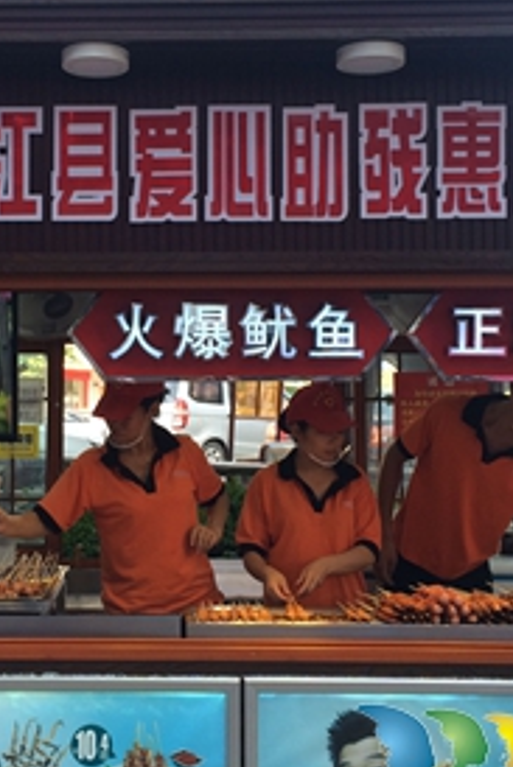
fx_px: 1174
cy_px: 374
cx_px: 157
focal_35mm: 55
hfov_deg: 24.5
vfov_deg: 36.2
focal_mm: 4.15
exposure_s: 1/105
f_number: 2.2
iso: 32
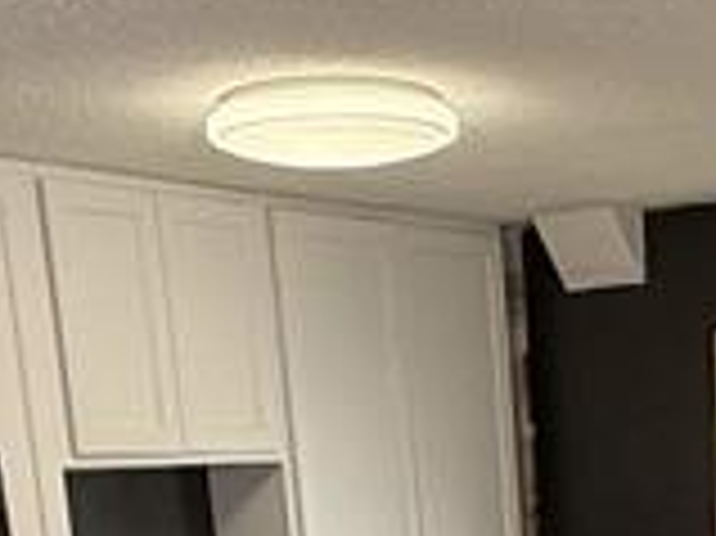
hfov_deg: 21.1
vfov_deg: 14.3
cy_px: 982
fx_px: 1860
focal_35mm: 90
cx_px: 702
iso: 200
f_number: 2.2
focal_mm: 2.22
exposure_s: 1/120
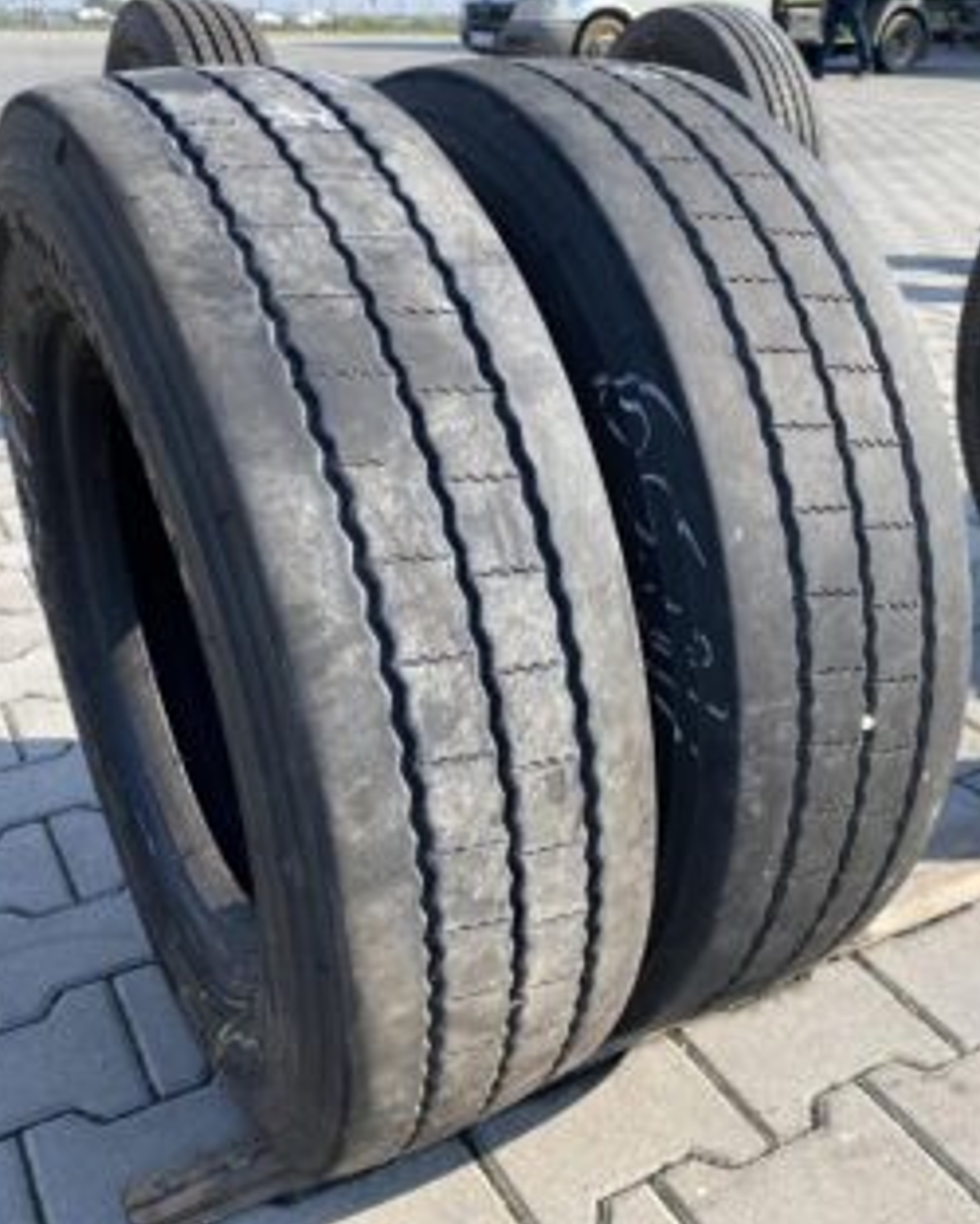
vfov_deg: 51.5
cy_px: 610
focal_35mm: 35
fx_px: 1268
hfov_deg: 42.1
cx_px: 568
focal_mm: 4.25
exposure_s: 1/1093
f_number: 1.8
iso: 32
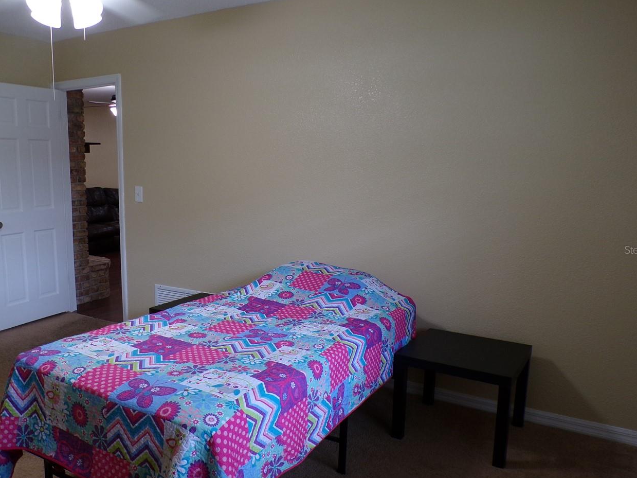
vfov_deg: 45.4
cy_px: 250
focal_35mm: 31
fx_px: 570
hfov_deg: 58.0
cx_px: 262
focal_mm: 4.3
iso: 143
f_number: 3
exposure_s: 1/34
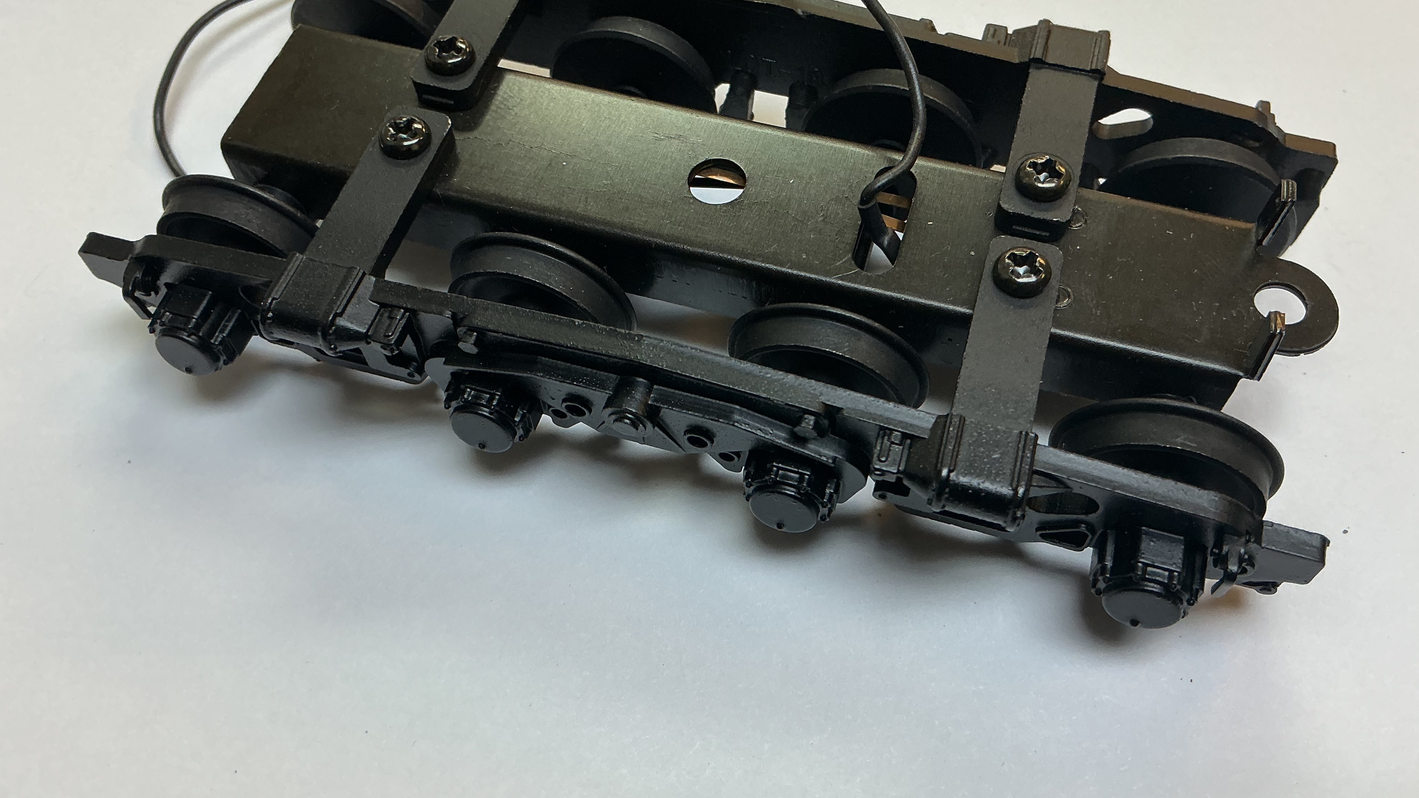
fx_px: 1204
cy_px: 310
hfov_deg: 61.0
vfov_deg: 36.5
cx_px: 710
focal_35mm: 32
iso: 40
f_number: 1.8
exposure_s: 1/100
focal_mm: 3
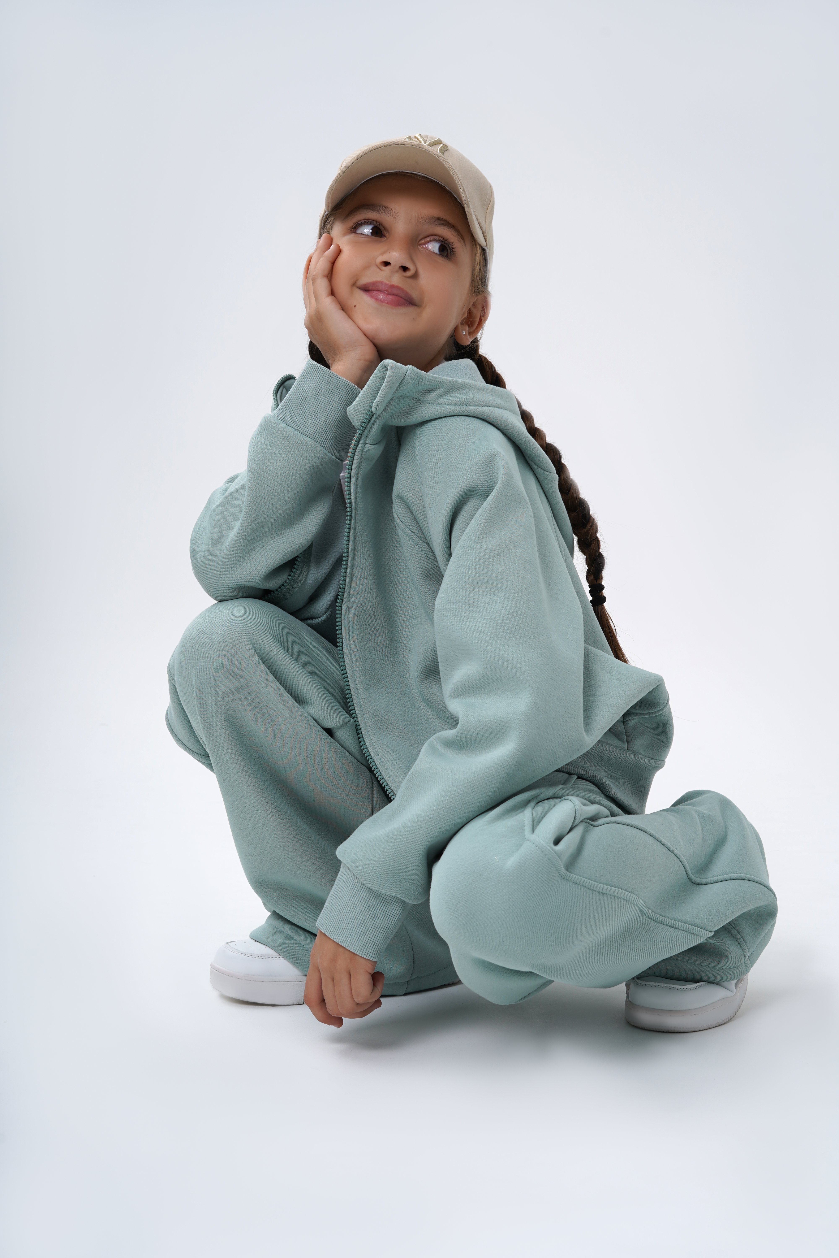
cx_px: 420
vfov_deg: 39.6
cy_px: 629
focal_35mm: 50
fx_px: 1748
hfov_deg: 27.0
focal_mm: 50
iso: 100
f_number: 9
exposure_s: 1/160
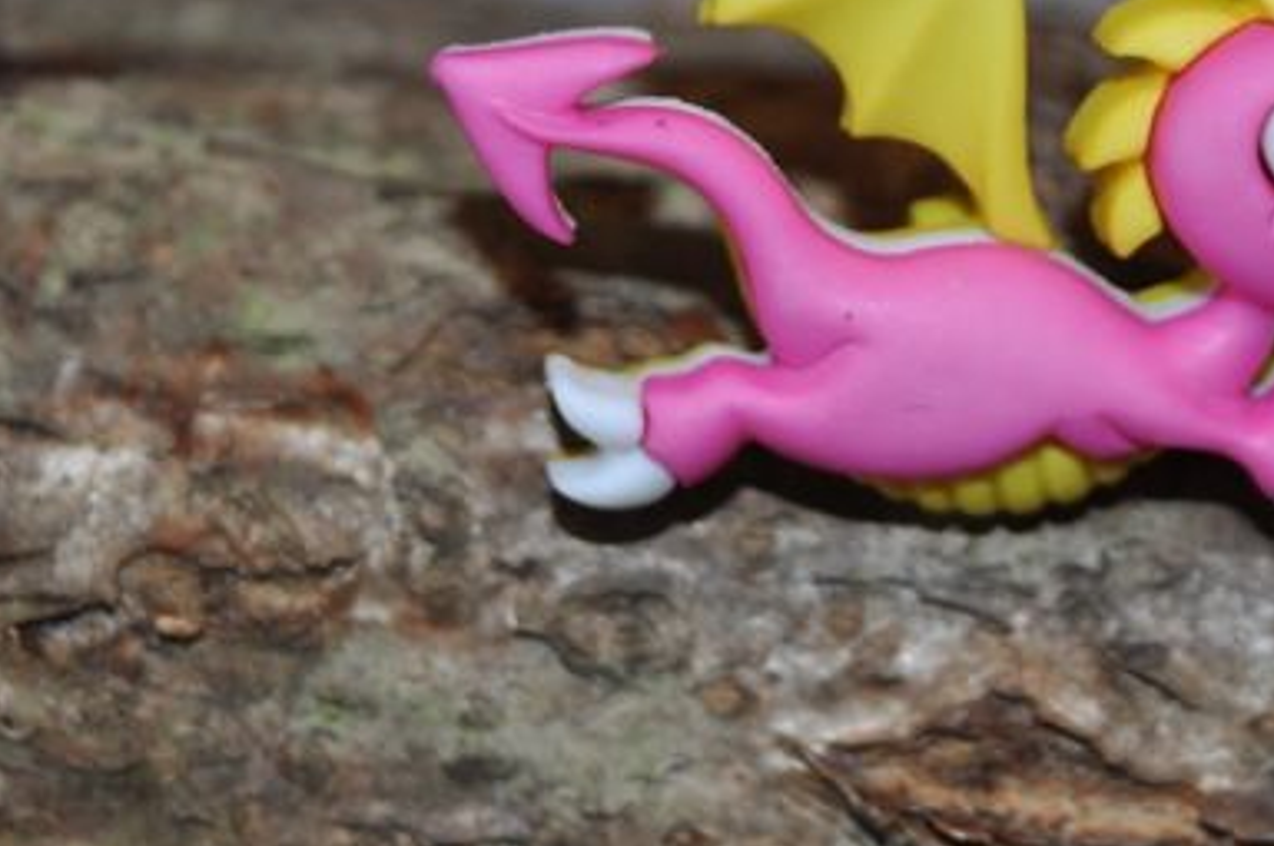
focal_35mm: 172
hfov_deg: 11.9
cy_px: 333
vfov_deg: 8.0
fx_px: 6081
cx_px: 969
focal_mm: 55
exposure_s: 1/60
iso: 200
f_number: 5.6
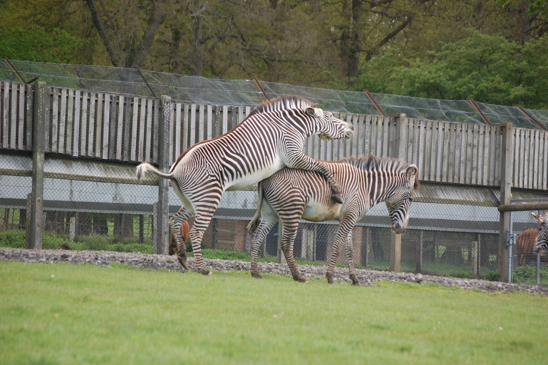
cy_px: 182
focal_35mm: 202
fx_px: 3080
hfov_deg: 10.2
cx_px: 274
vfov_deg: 6.8
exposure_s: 1/400
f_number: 5
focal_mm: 135
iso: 400
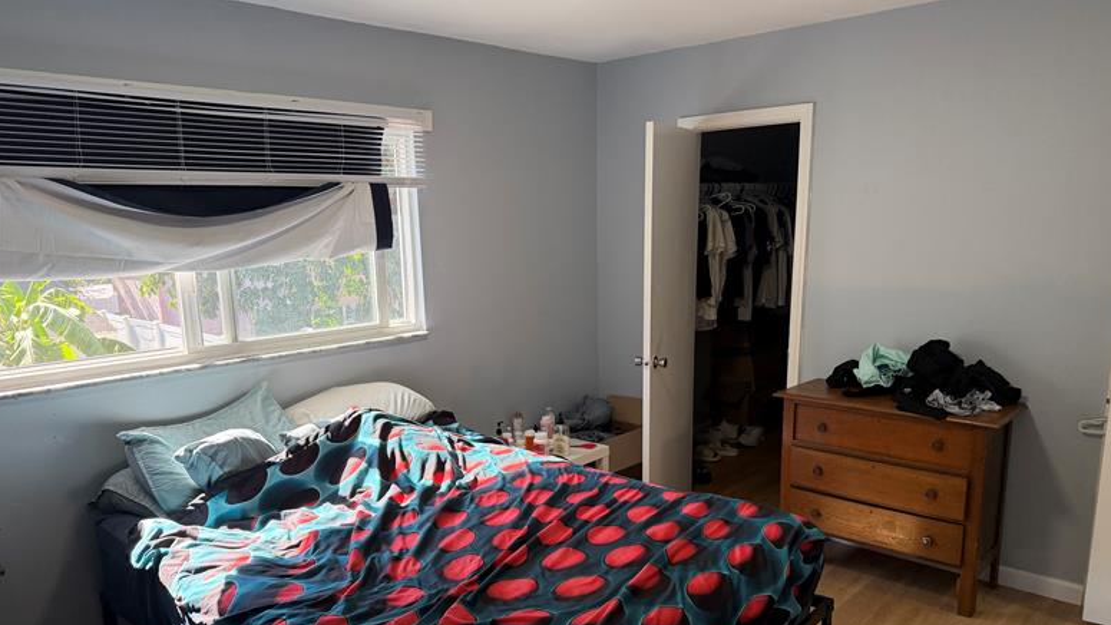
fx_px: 795
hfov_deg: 69.9
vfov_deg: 42.6
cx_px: 549
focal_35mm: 27
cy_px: 383
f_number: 1.78
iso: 200
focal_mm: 6.76
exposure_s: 1/218
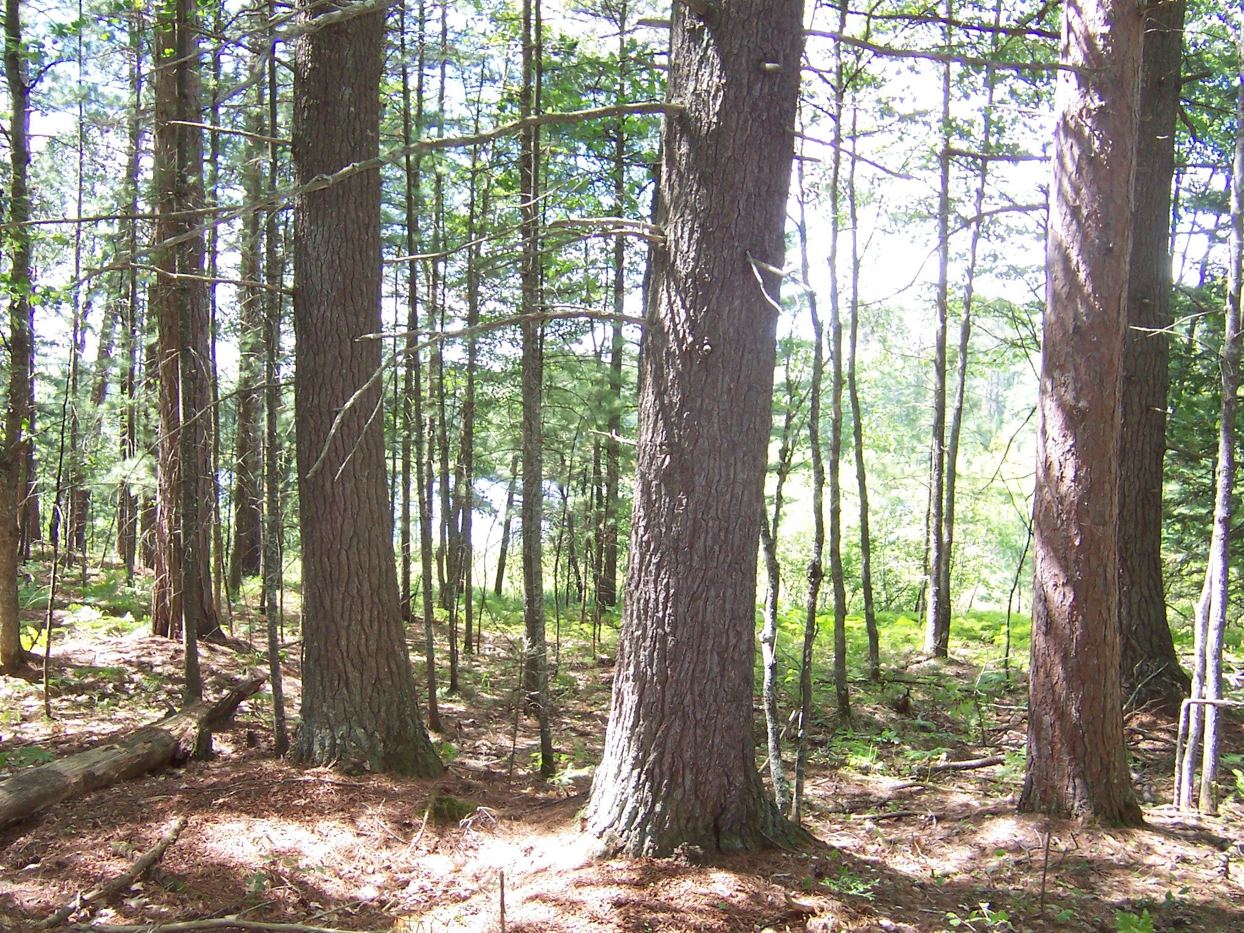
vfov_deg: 39.7
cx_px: 622
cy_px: 466
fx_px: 1294
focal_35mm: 36
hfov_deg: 51.4
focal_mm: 5.6
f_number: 2.8
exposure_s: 1/90
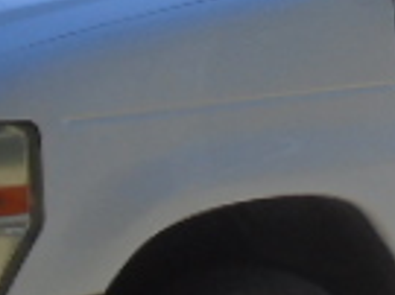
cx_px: 544
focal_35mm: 123
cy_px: 26
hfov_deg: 15.1
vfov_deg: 11.9
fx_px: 1402
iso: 100
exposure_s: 1/640
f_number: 3.2
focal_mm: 4.6
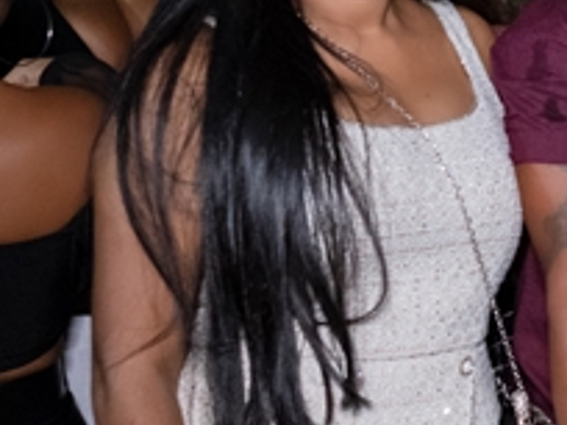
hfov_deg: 14.2
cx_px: 952
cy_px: 256
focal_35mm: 126
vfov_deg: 11.8
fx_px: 2064
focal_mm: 24
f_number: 3.2
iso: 2500
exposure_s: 1/200
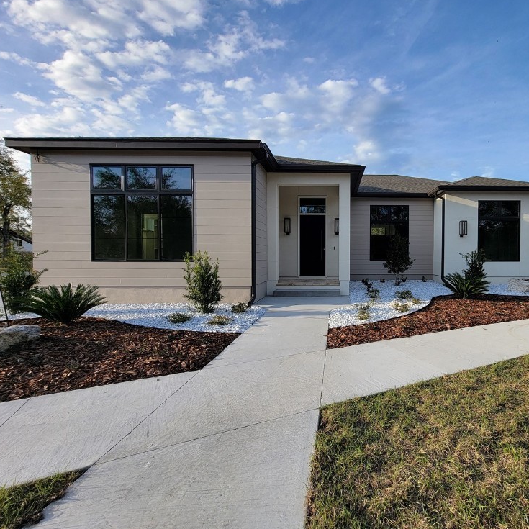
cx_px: 347
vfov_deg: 87.4
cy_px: 256
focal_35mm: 16
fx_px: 277
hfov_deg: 84.8
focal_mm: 2.2
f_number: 2.2
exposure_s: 1/900
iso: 50
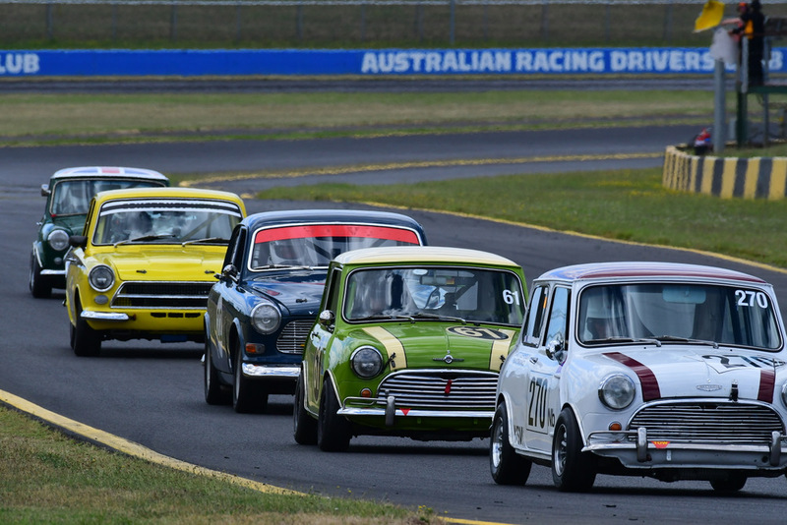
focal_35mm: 750
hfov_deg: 2.7
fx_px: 16401
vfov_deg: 1.8
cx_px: 394
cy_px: 262
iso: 640
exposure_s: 1/640
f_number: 13
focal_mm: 500
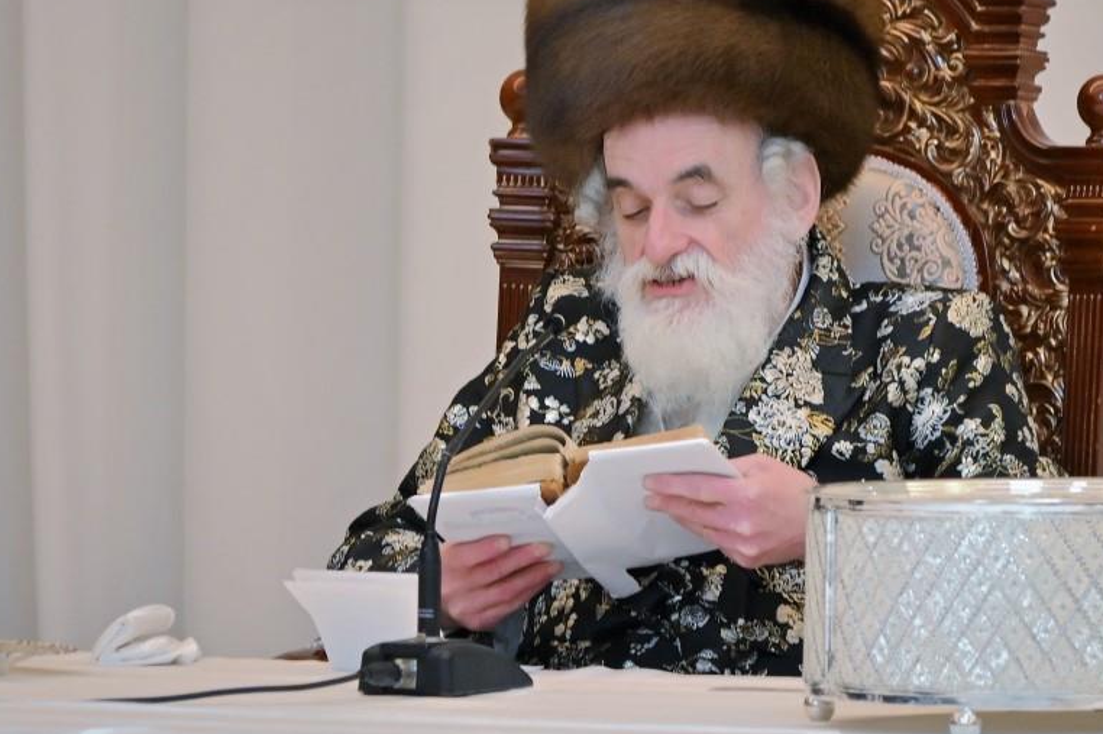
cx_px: 703
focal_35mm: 242
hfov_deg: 8.5
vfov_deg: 5.7
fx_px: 7410
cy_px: 285
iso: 500
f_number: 4.5
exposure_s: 1/160
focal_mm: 120
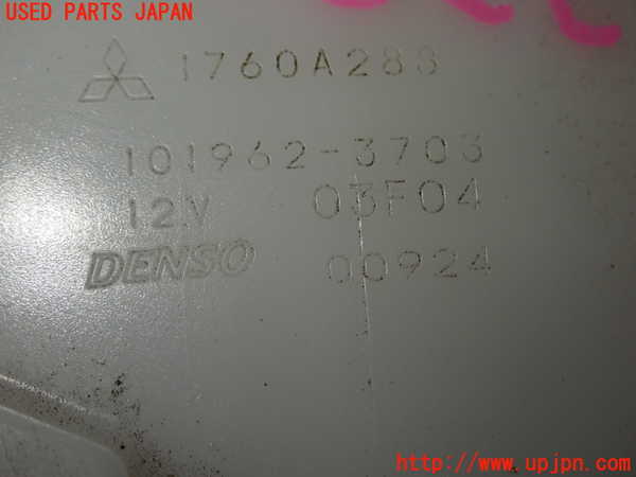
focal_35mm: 61
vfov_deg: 24.0
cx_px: 318
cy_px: 238
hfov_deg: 31.7
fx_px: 1121
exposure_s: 1/250
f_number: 3.6
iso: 200
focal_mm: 11.01
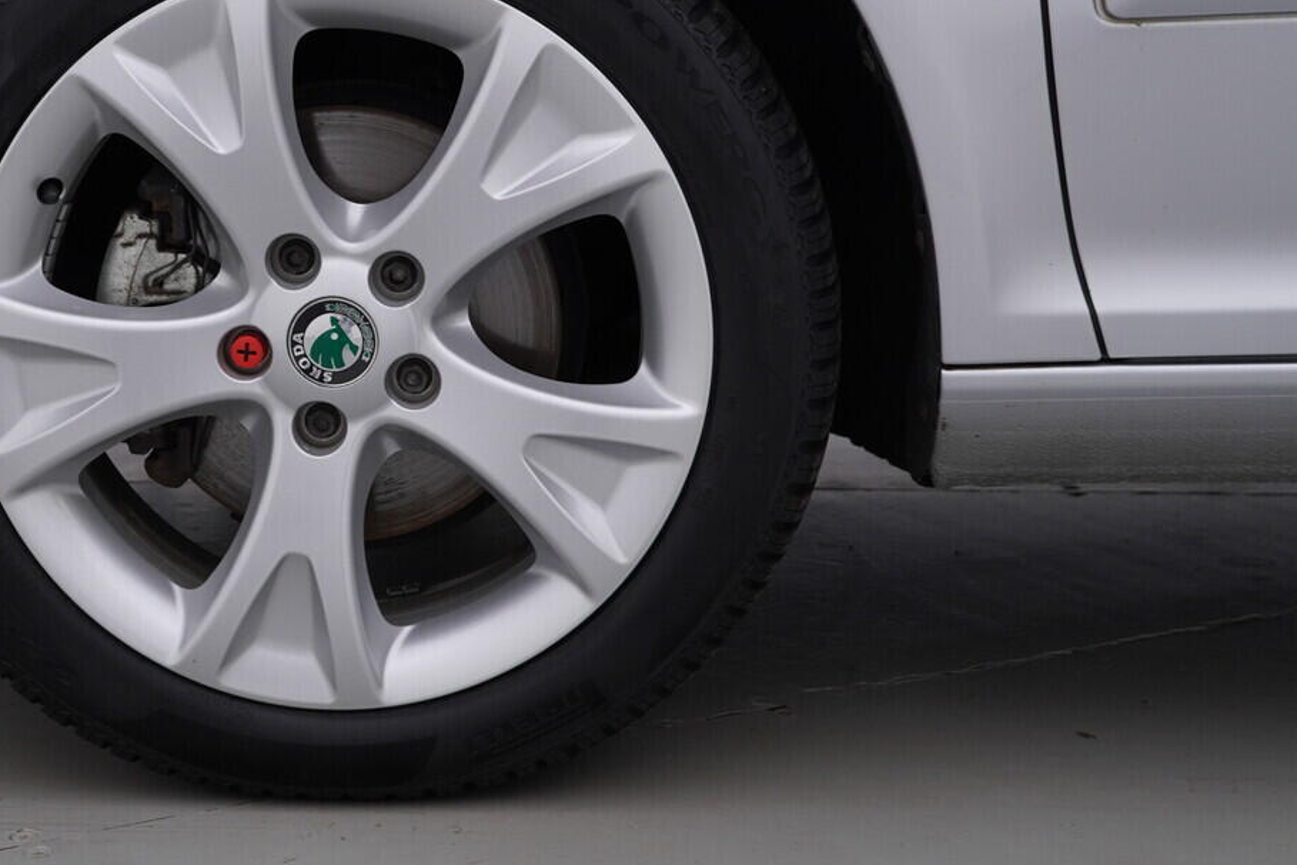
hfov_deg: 34.5
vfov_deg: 23.6
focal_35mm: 57
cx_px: 375
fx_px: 2053
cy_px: 237
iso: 125
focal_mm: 24
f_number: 4.5
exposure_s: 1/100
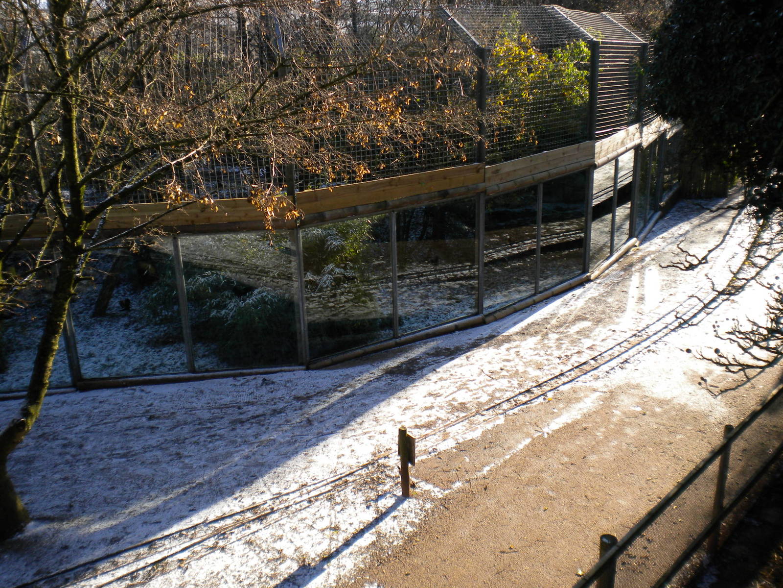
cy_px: 294
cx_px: 392
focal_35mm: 35
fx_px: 792
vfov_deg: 40.7
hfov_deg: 52.6
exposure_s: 1/158
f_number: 4.6
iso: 80
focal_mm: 6.3
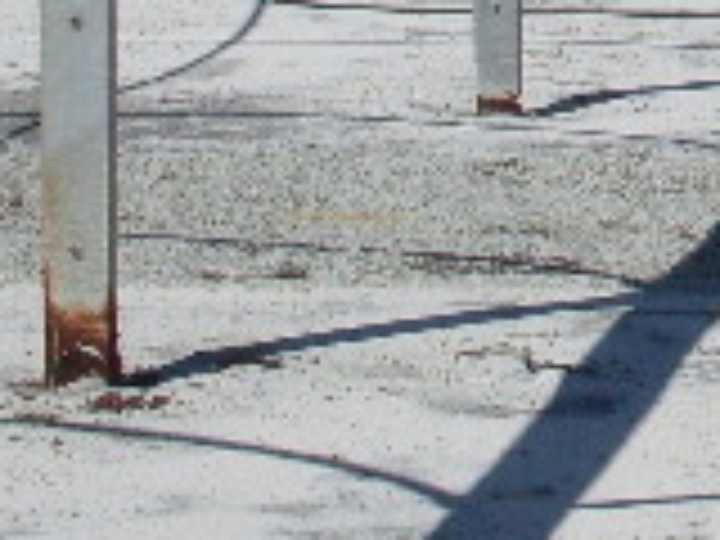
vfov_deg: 7.6
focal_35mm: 190
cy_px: -454
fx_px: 3952
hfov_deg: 9.6
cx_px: 1480
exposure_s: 1/500
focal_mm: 6.3
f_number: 8.4
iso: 80
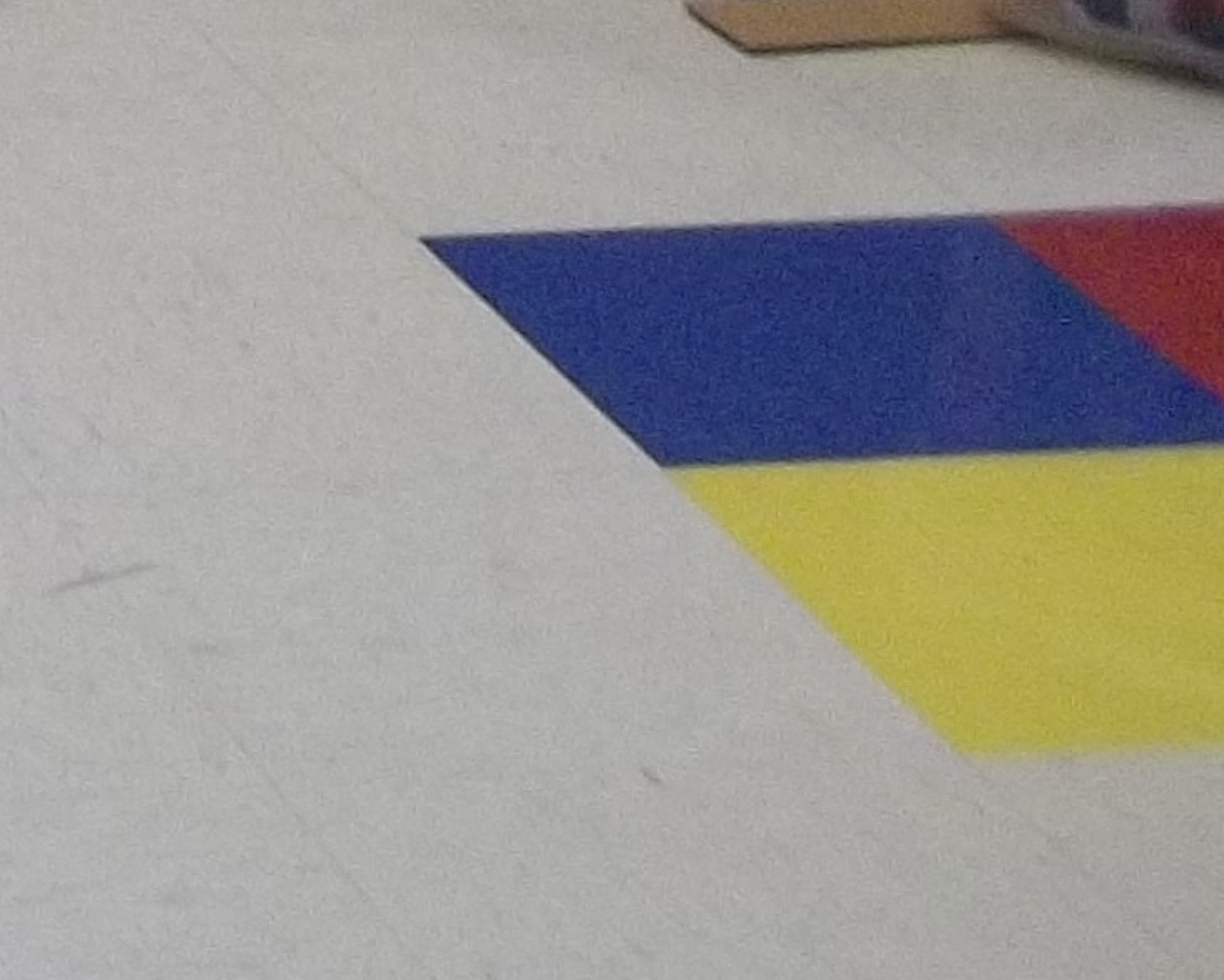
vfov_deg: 8.0
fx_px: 6631
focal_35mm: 183
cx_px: -1791
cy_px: -1134
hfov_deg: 9.3
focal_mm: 5.7
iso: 153
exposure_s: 1/30
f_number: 2.9
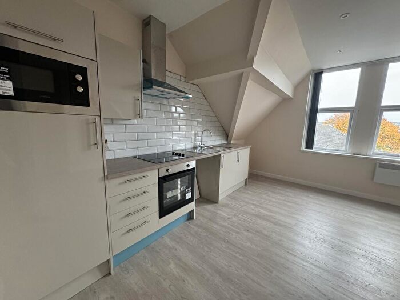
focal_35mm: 14
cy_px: 150
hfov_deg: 102.1
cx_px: 200
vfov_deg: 85.7
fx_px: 162
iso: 320
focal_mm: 2.22
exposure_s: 1/66
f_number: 2.2
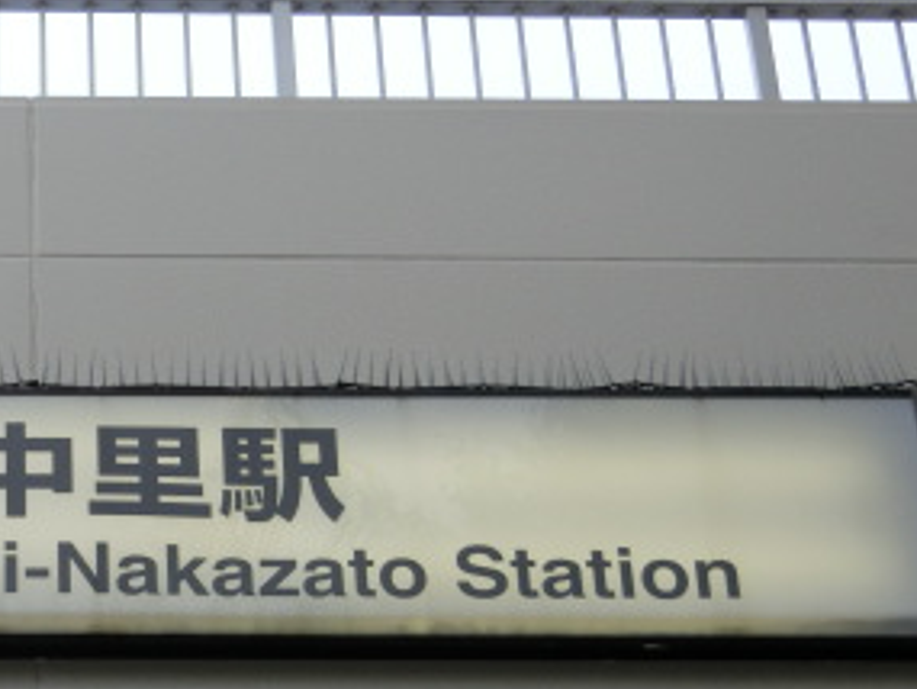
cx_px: 23
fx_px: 4161
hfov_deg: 12.4
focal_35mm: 157
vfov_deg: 9.5
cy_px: 412
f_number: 5.2
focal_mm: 12.4
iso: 100
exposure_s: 1/125
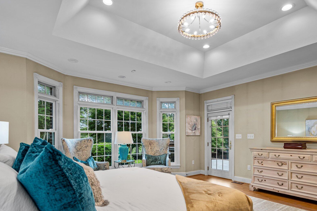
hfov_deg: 81.1
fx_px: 185
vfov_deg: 58.4
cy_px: 137
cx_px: 167
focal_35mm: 21
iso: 250
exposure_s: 1/5
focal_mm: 16
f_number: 4
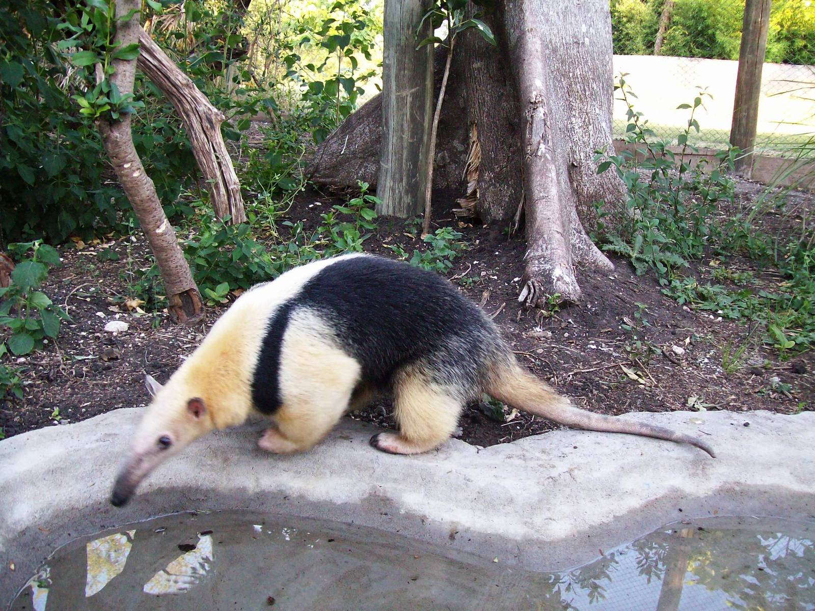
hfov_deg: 51.4
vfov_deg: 39.7
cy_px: 306
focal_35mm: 36
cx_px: 408
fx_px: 848
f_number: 2.7
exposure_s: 1/64
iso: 200
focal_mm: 6
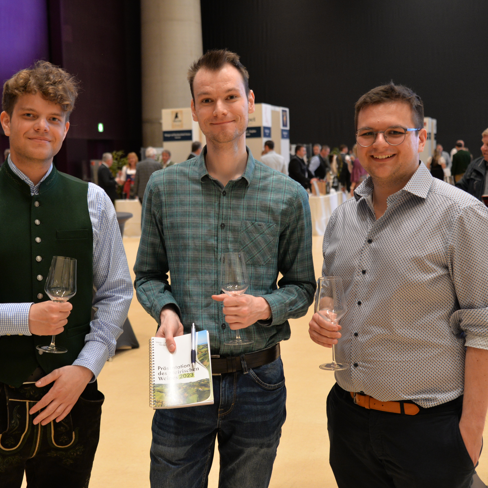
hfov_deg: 32.1
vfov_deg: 32.2
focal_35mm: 53
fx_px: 845
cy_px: 221
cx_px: 192
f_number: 4
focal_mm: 34
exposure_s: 1/30
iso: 1000
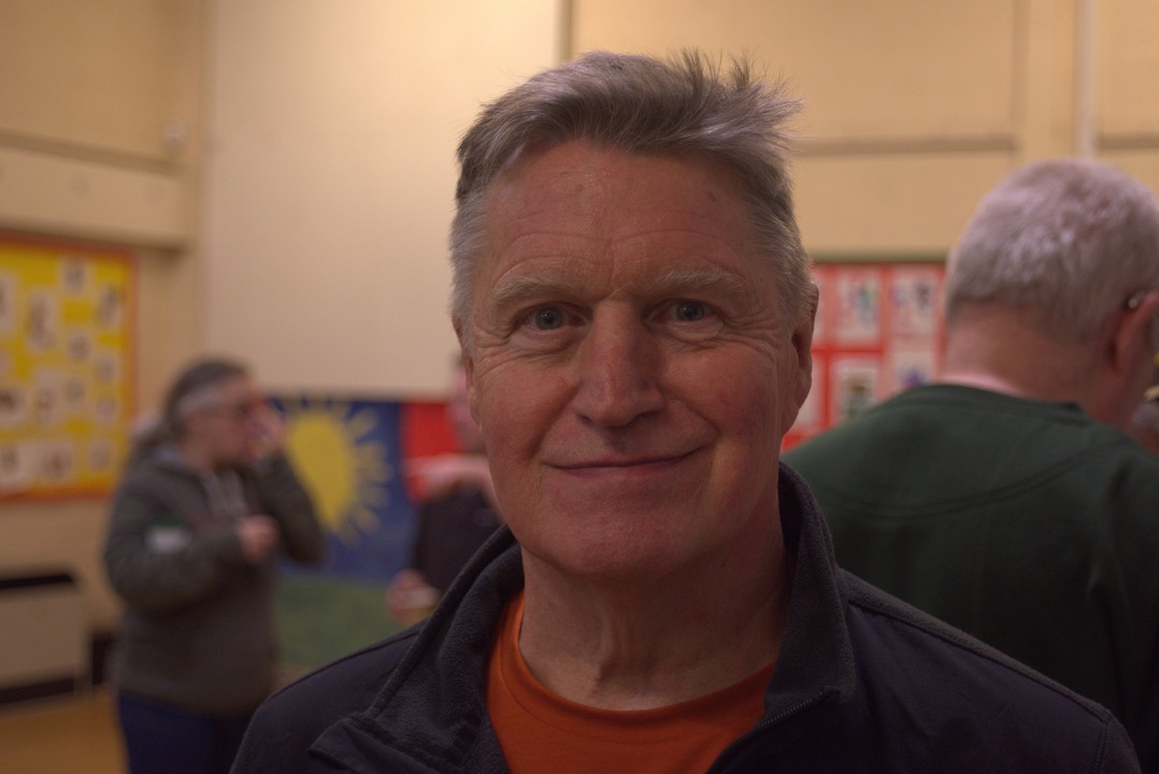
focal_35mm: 62
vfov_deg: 21.9
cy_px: 387
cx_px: 580
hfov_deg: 32.4
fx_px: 1997
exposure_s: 1/125
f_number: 5
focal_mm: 62
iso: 1600
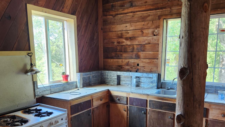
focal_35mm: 30
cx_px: 114
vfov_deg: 38.5
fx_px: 179
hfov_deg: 64.3
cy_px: 84
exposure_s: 1/120
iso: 320
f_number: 1.8
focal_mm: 5.54
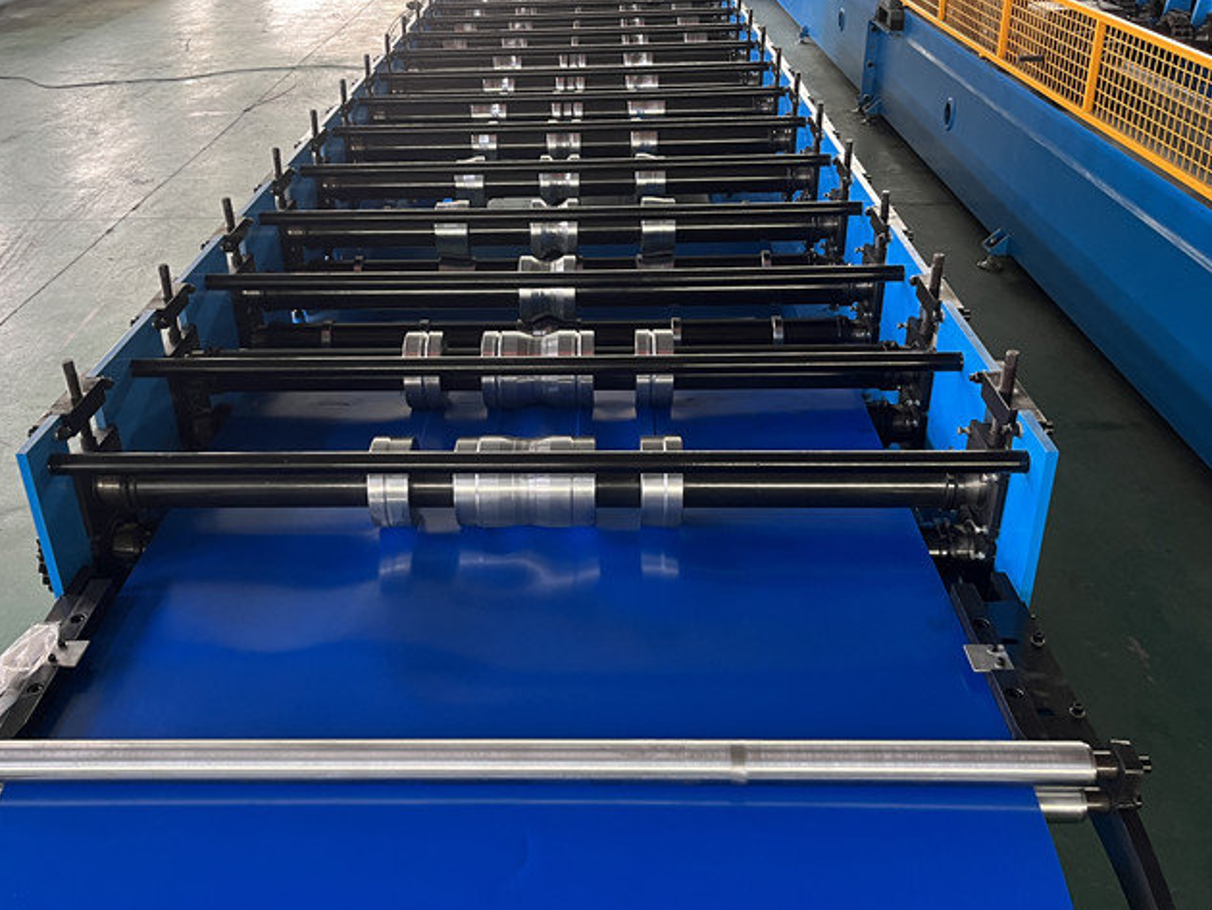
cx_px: 537
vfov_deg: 42.9
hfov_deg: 55.2
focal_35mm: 33
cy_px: 421
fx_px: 1156
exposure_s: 1/60
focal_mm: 5.1
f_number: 1.6
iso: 160
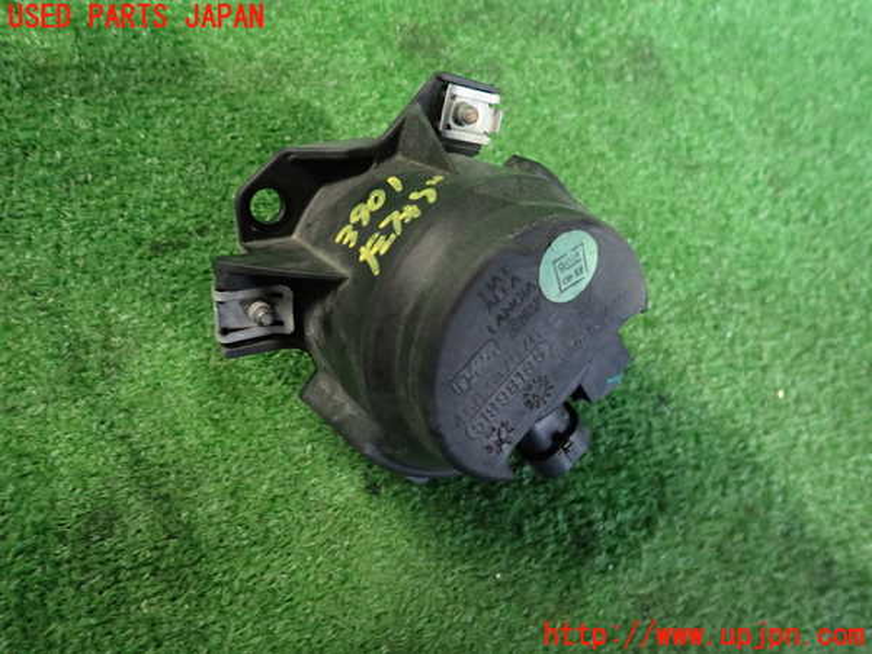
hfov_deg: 69.4
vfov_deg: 54.9
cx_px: 436
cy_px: 327
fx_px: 630
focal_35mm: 25
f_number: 2
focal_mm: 4.5
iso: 400
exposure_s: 1/30
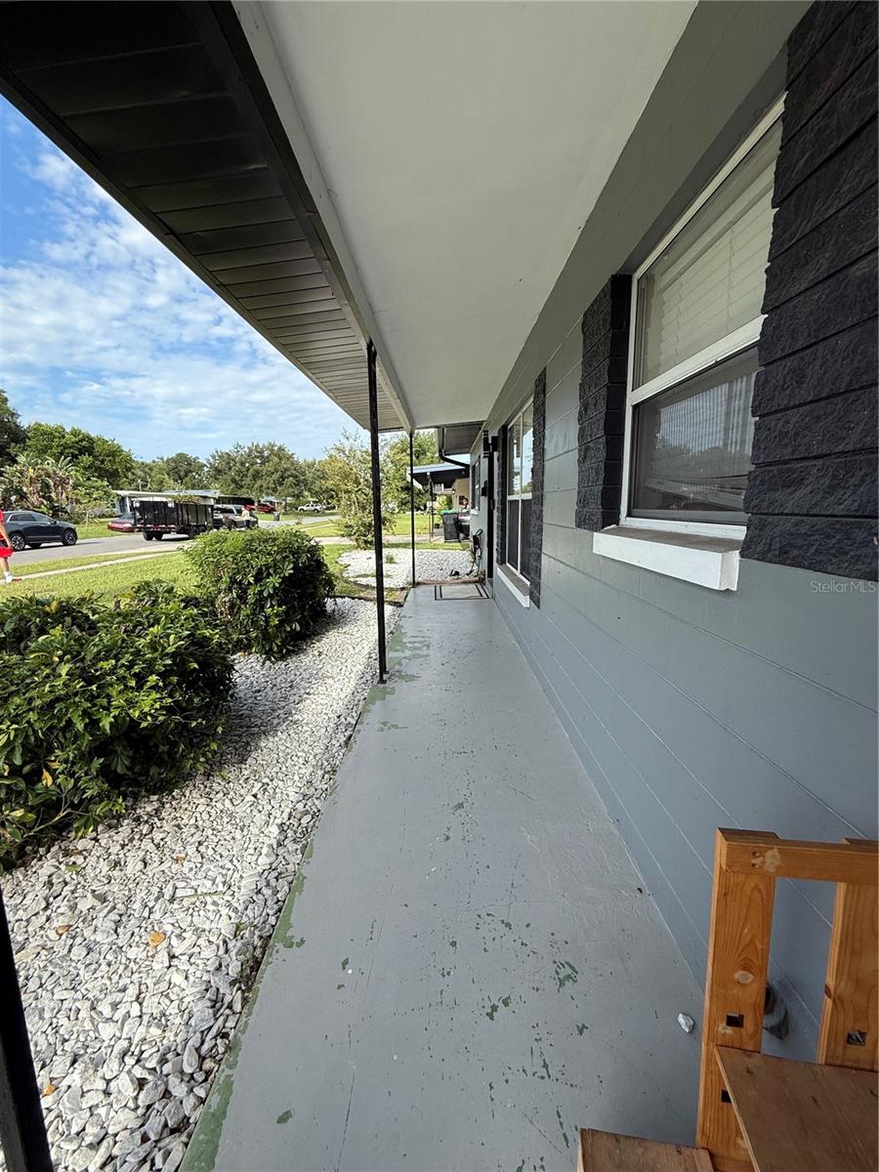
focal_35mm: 14
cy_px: 586
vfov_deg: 102.1
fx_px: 474
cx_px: 440
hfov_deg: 85.7
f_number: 2.2
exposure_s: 1/726
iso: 50
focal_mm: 2.22
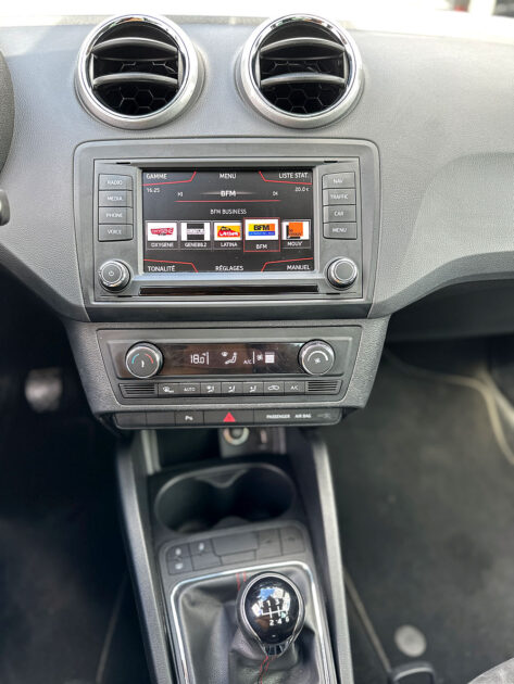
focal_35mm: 24
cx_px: 257
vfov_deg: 71.6
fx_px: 475
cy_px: 342
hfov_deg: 56.8
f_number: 1.78
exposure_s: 1/121
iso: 125
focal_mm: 6.86
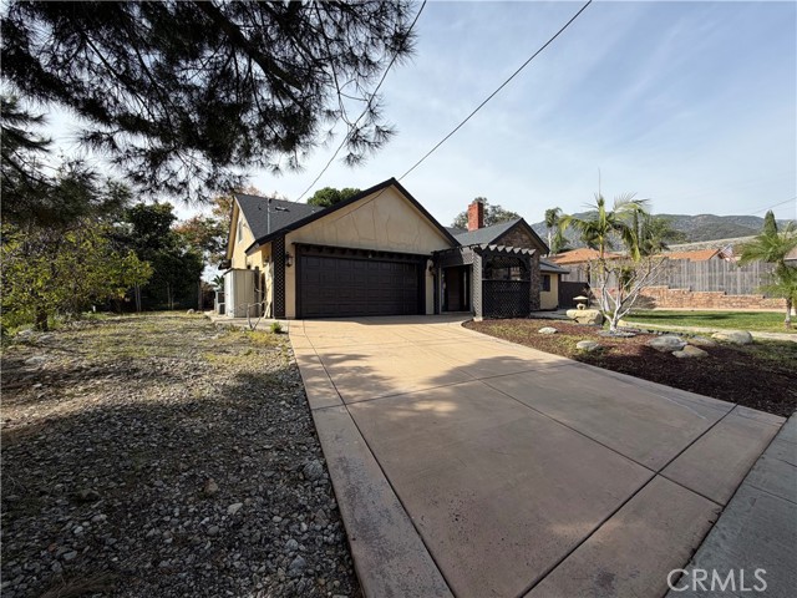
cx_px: 398
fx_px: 322
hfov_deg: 102.1
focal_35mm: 14
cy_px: 299
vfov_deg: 85.7
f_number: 2.2
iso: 20
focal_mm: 2.22
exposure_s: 1/770
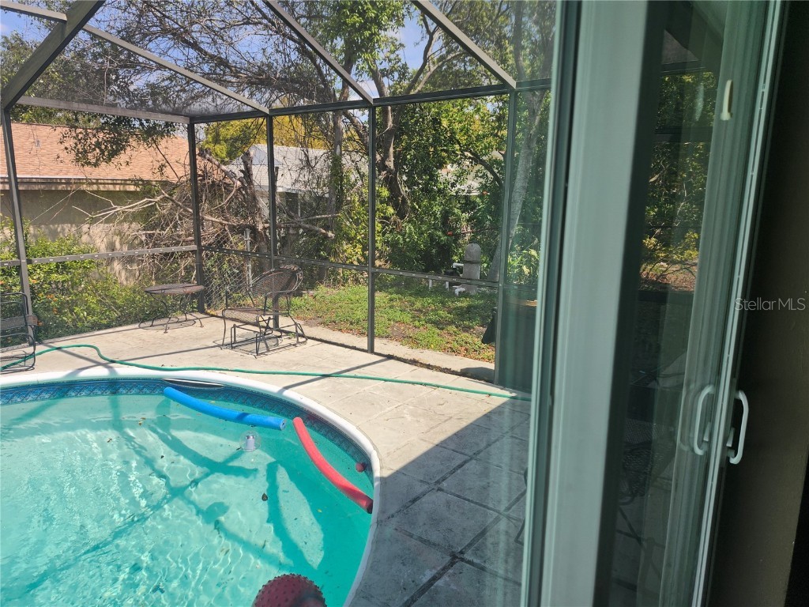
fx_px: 538
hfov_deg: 73.9
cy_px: 304
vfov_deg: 58.9
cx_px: 404
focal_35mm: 23
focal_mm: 5.54
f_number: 1.8
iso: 25
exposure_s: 1/453
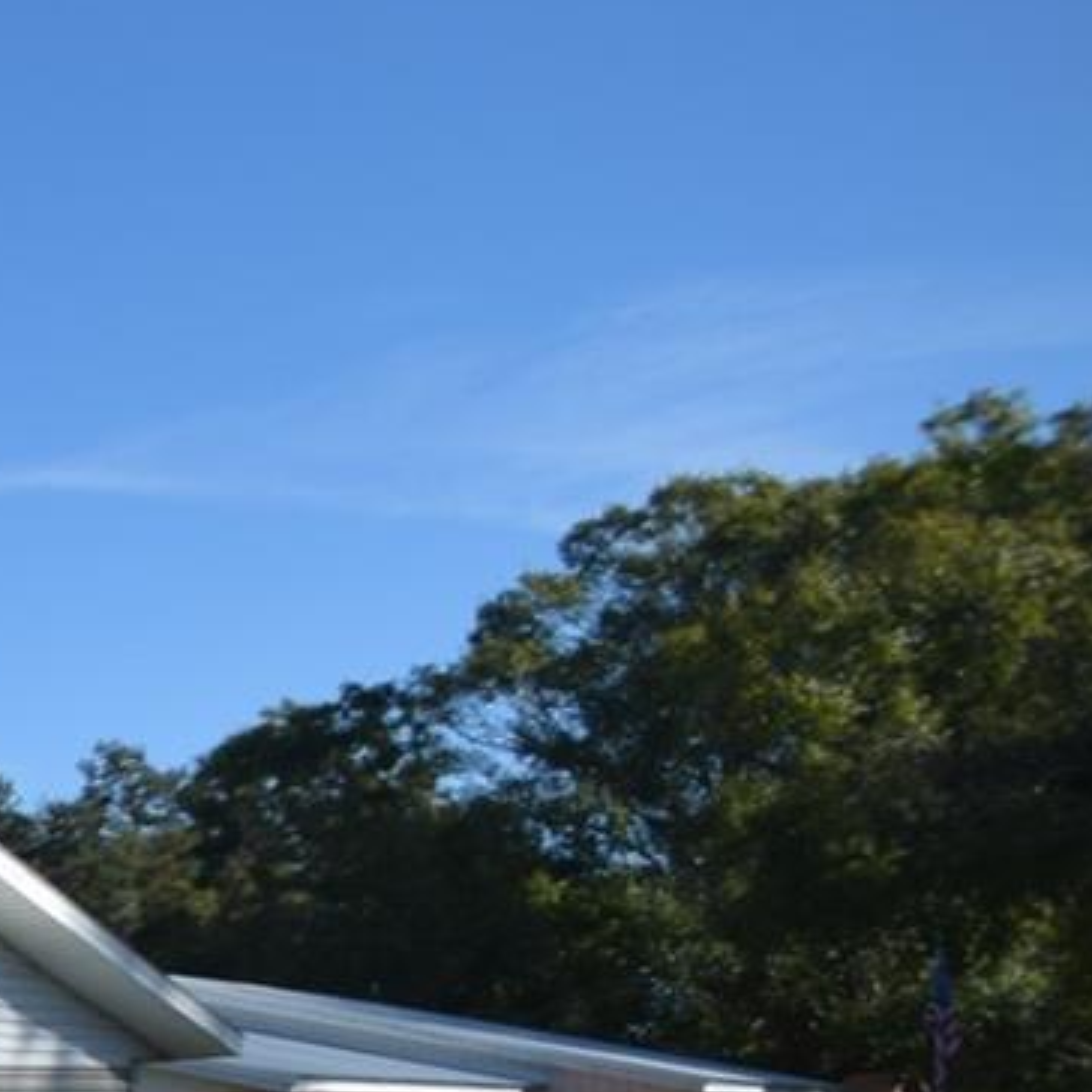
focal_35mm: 56
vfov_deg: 28.0
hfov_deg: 18.4
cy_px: 1182
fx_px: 1999
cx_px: -1149
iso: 200
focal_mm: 10
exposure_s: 1/2000
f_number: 3.5
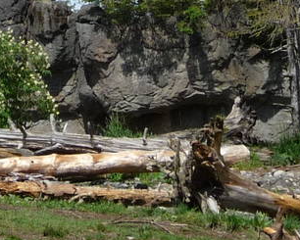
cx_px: -97
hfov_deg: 9.3
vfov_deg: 7.4
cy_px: -149
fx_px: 1812
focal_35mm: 204
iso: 100
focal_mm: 6.7
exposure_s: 1/1000
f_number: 3.9
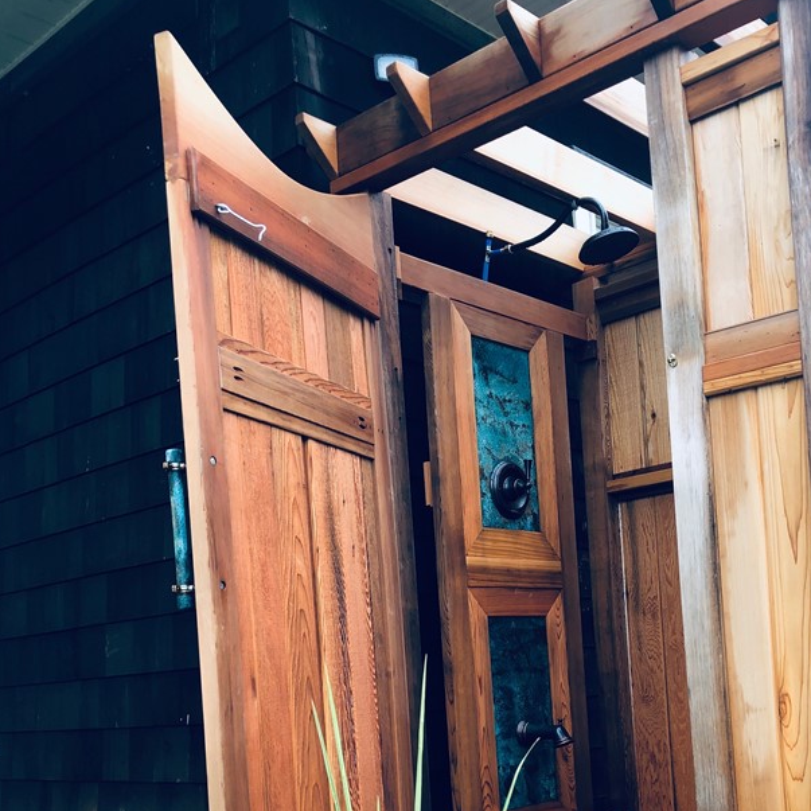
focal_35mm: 42
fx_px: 1113
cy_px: 654
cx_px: 486
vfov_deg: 38.5
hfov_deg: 39.9
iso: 20
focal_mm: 3.99
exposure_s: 1/165
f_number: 1.8
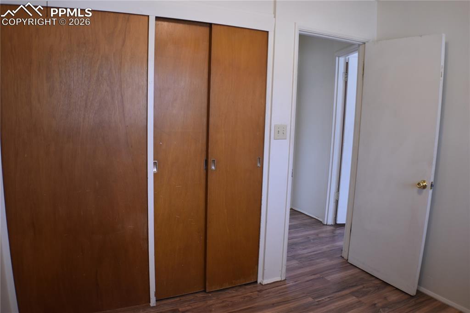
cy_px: 156
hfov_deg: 53.1
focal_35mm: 36
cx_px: 235
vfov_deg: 36.8
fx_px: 470
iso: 400
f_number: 4
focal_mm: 24
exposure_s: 1/60
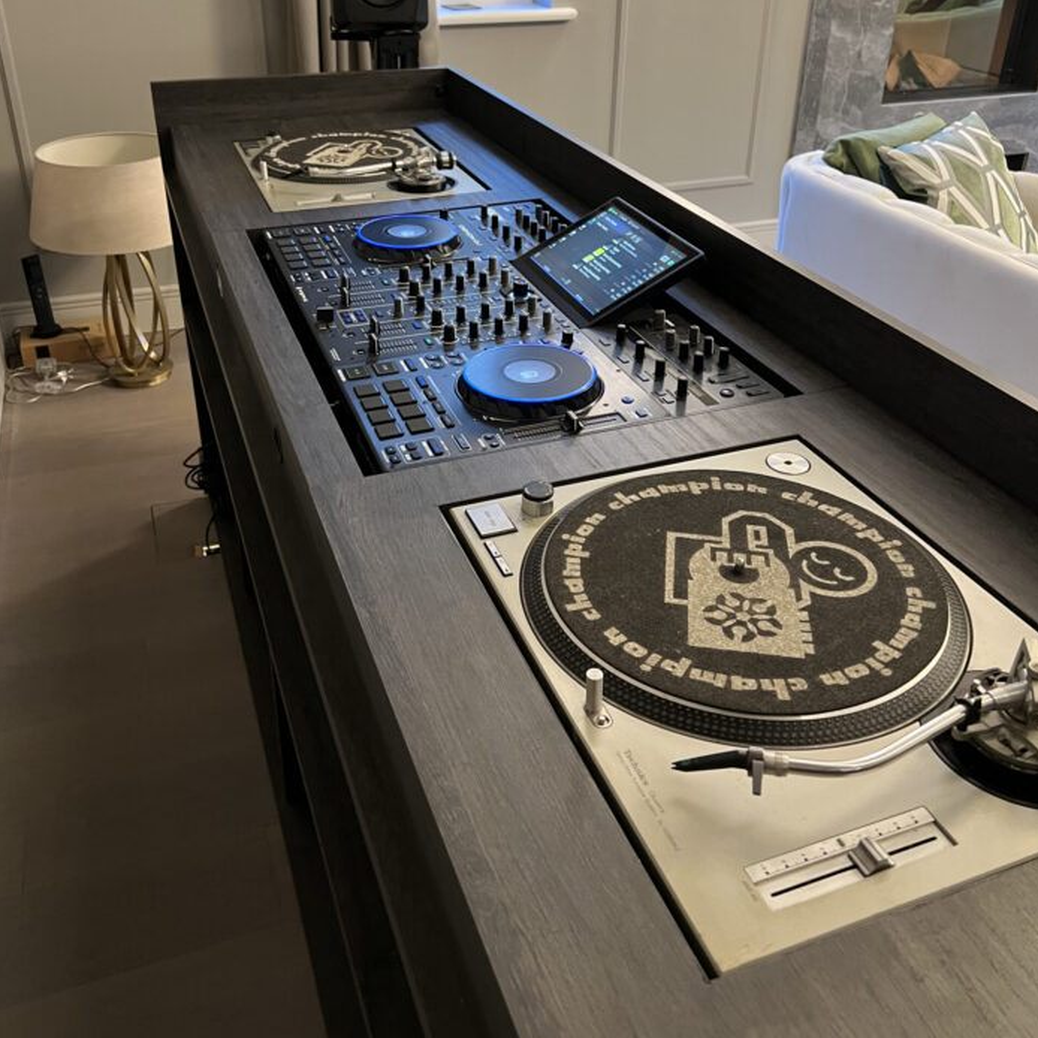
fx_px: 1052
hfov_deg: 52.5
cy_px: 386
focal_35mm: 31
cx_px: 519
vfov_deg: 52.0
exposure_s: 1/50
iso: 320
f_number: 1.5
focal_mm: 5.7
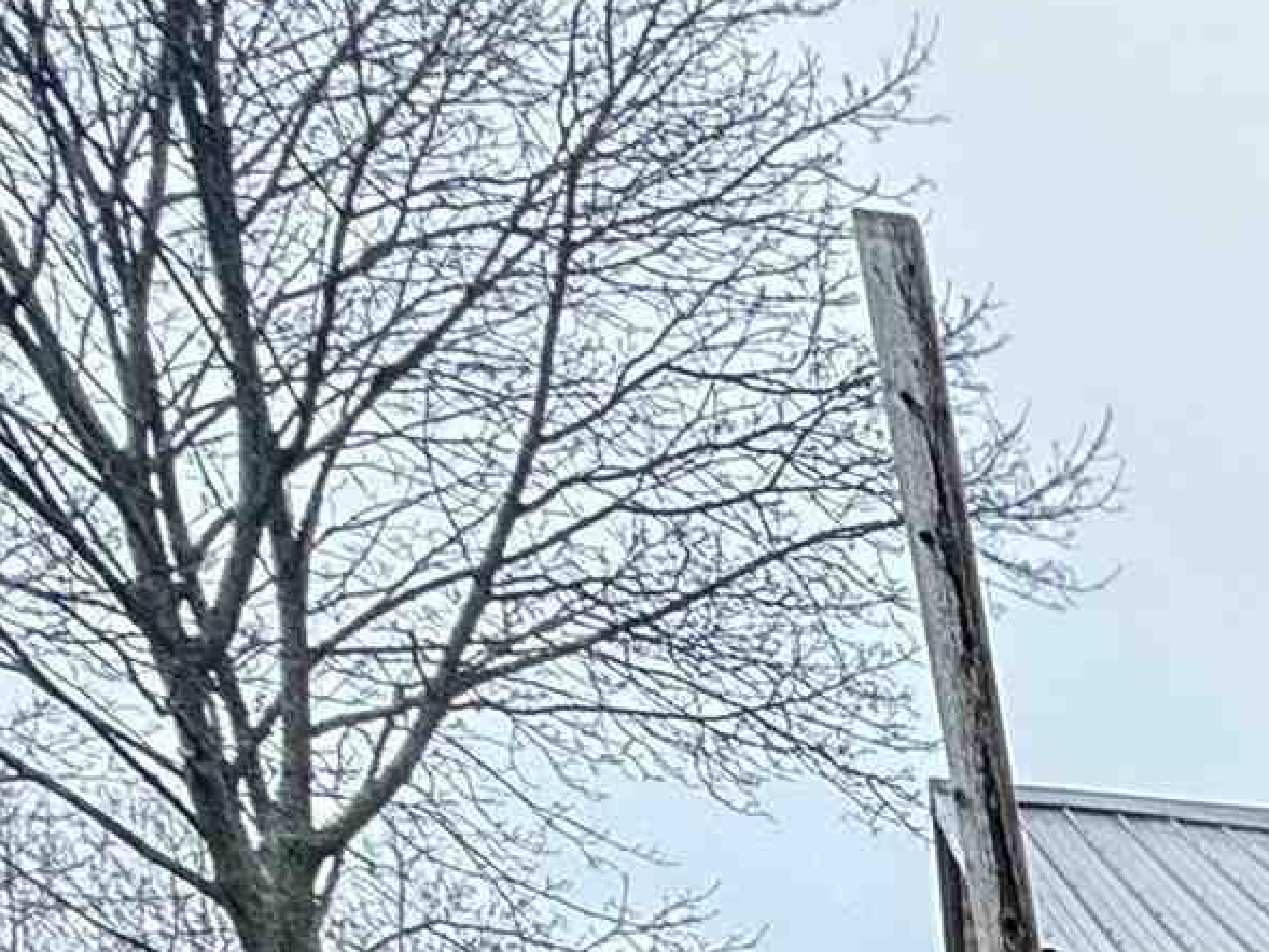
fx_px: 2677
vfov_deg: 14.5
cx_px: 2445
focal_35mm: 73
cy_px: 2178
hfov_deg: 18.7
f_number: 2.2
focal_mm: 2.22
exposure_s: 1/99
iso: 50
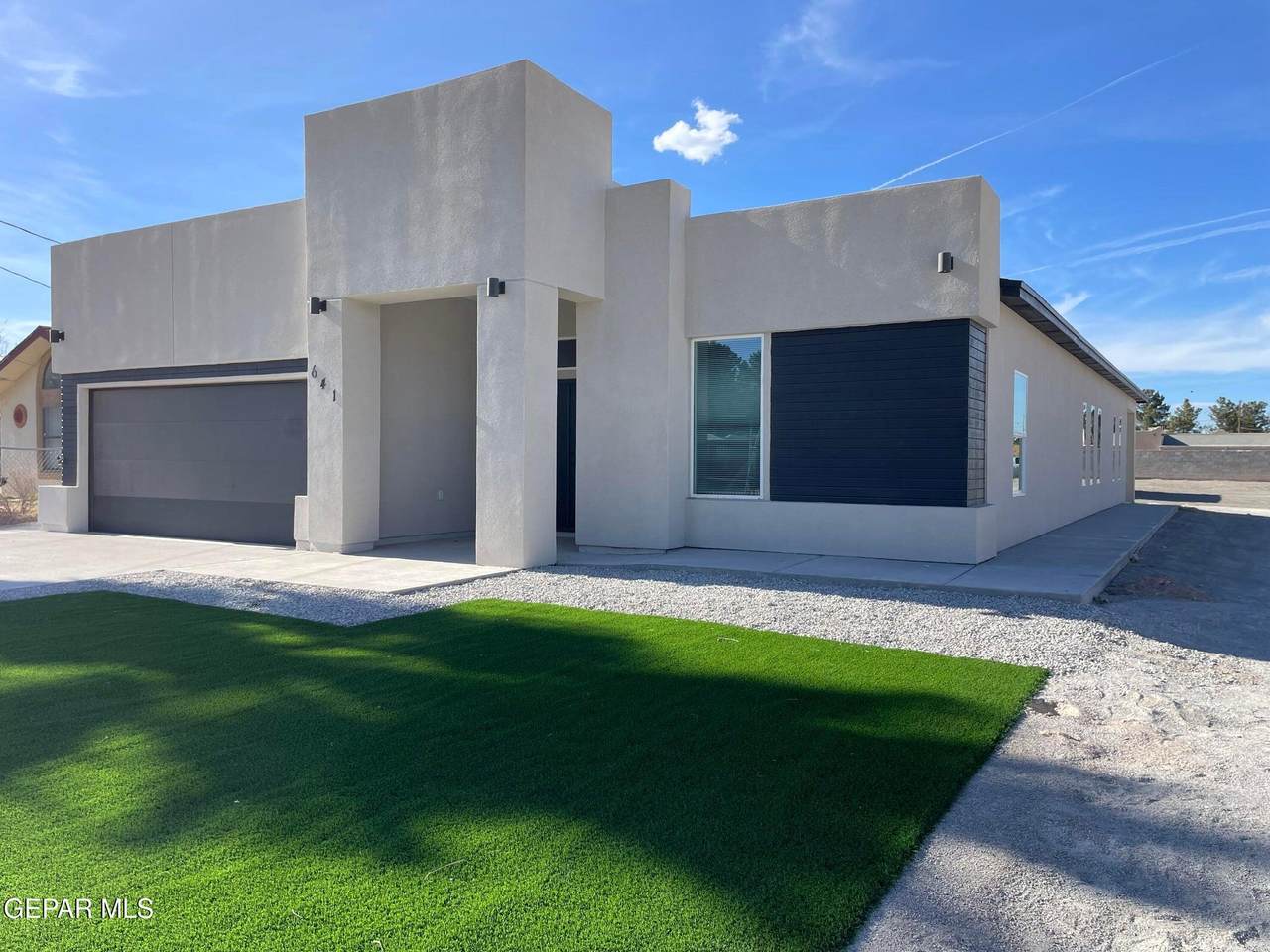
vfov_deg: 53.1
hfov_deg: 67.3
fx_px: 954
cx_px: 635
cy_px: 476
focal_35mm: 26
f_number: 1.6
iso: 32
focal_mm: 4.2
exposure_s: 1/2304
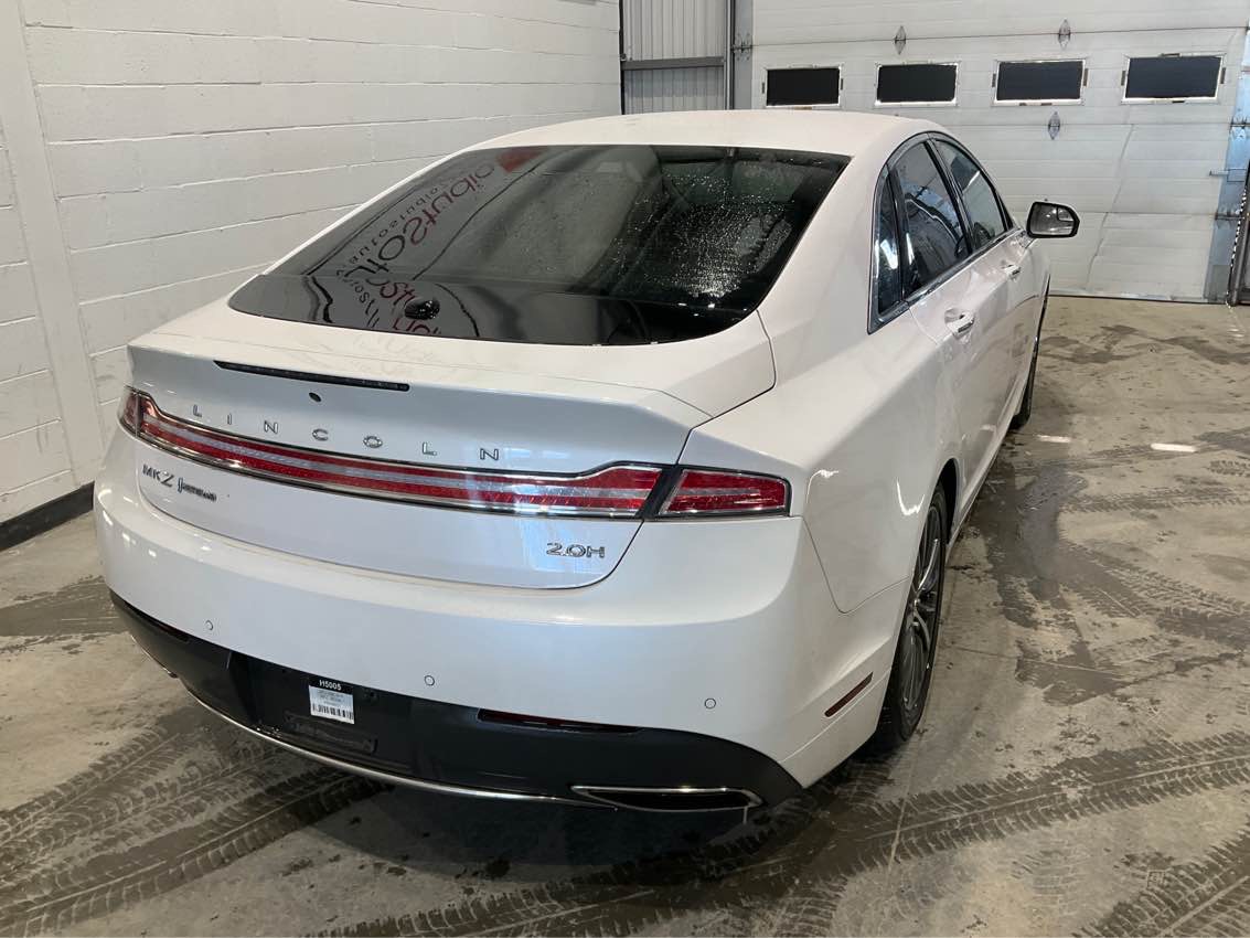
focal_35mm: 29
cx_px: 625
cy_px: 469
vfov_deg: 48.2
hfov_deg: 61.7
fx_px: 1047
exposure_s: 1/120
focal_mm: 3
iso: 64
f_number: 1.8
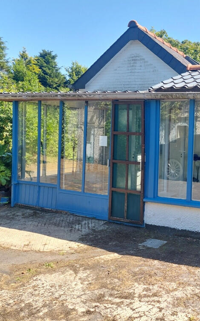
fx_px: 314
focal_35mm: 36
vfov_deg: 54.0
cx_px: 187
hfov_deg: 33.1
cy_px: 158
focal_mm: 5.23
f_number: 1.8
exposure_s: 1/336
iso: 40
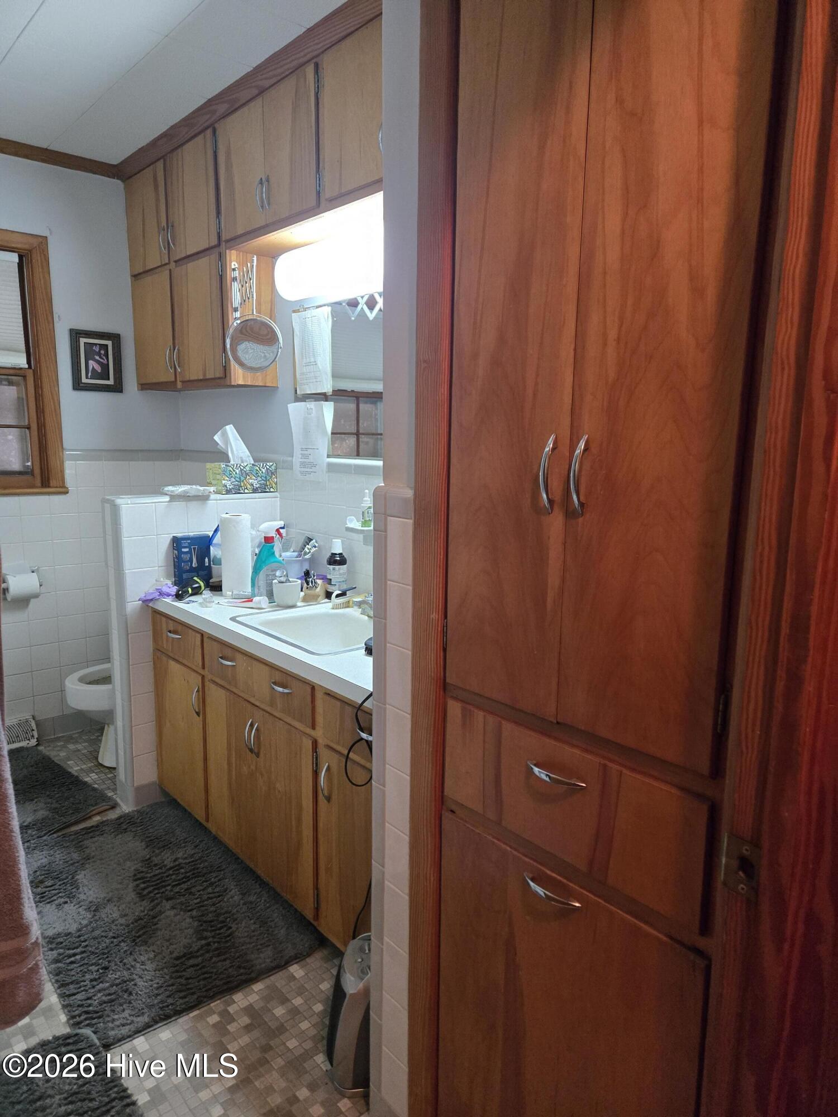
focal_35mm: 23
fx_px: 742
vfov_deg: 73.9
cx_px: 419
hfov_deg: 58.9
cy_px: 558
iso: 1000
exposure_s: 1/120
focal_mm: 5.4
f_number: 1.8
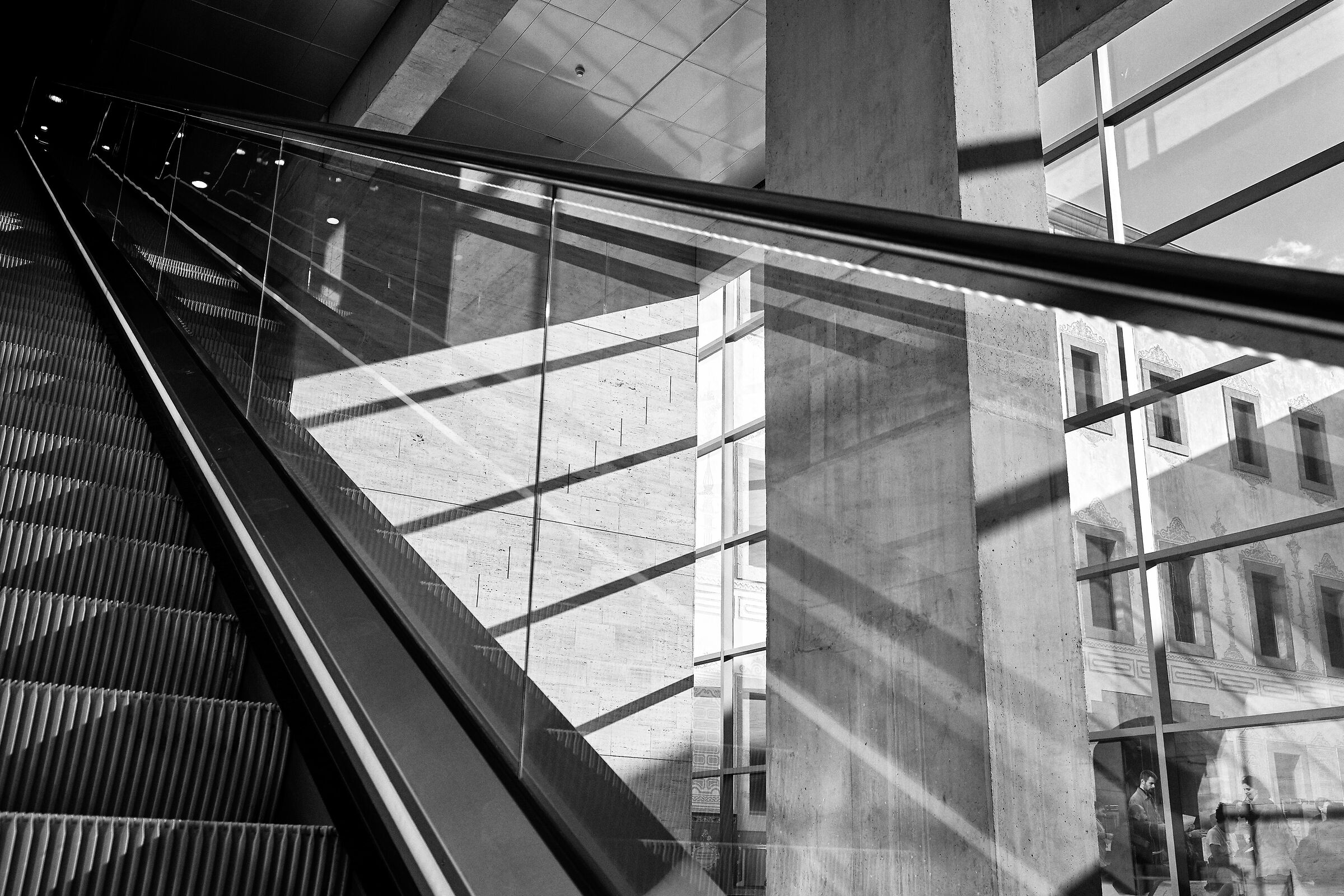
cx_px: 672
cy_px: 448
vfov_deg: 41.1
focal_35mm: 32
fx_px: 1195
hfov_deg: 58.7
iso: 200
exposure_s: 1/420
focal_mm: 21.4
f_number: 6.4
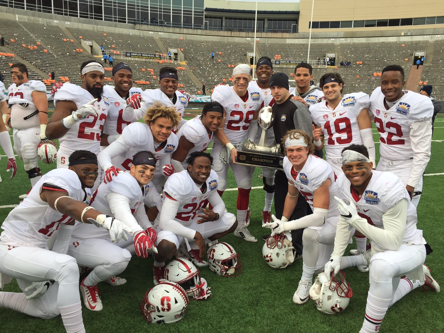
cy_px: 166
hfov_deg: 61.7
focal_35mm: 29
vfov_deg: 48.2
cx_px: 222
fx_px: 372
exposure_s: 1/253
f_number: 2.2
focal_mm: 4.15
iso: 32
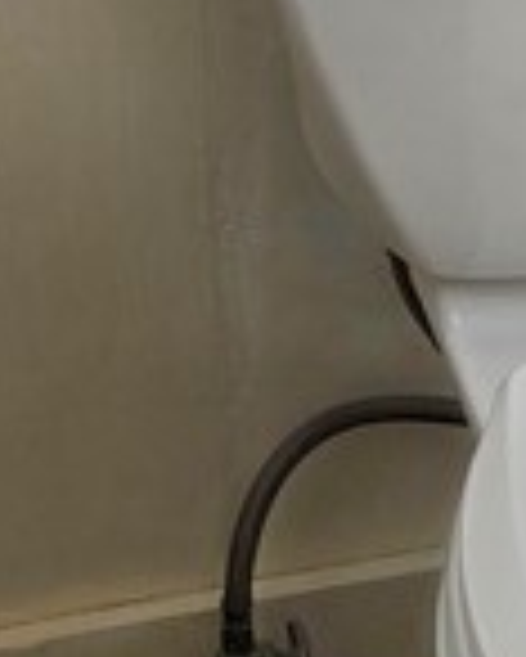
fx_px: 3052
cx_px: 764
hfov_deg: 9.6
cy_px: -364
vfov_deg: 11.7
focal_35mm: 157
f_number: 1.7
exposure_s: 1/180
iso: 80
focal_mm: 6.3
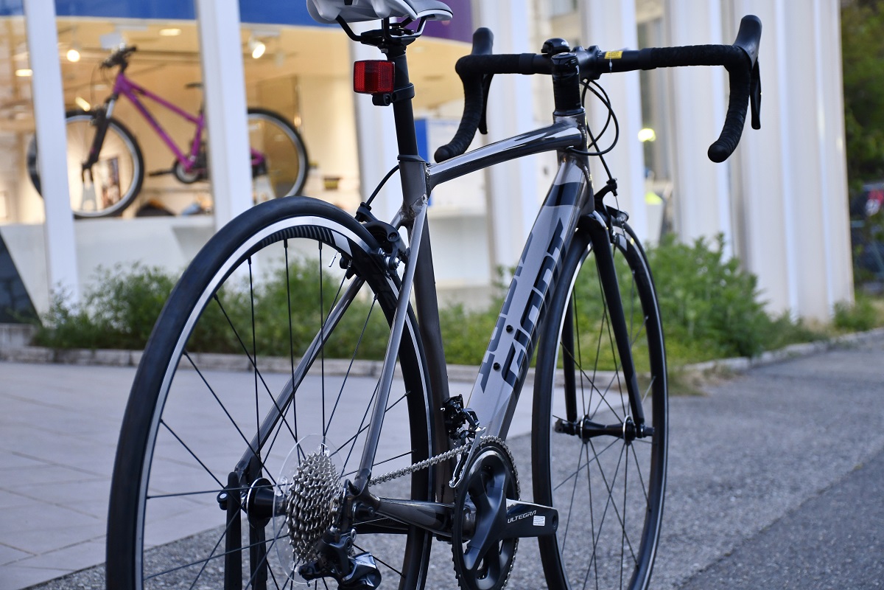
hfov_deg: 27.0
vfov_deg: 18.2
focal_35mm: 75
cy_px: 295
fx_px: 1842
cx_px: 442
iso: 800
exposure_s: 1/125
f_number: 4.8
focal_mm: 50
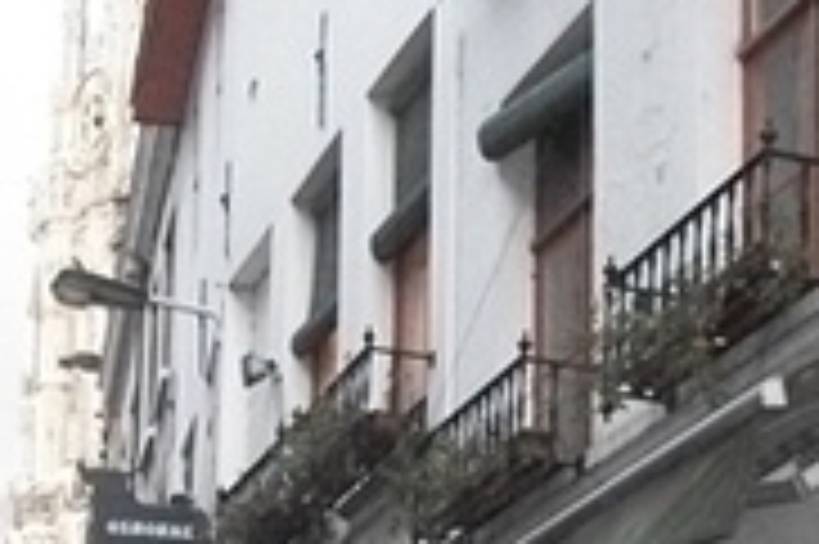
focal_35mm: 110
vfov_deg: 11.9
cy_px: 814
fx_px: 2500
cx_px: 418
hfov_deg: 18.6
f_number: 2.9
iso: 640
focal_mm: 5.7
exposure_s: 1/60
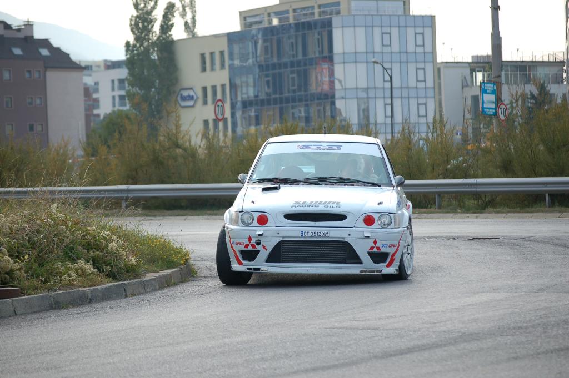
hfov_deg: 14.9
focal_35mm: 138
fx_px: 2179
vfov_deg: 9.9
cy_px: 189
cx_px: 284
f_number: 4.5
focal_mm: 92
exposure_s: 1/1000
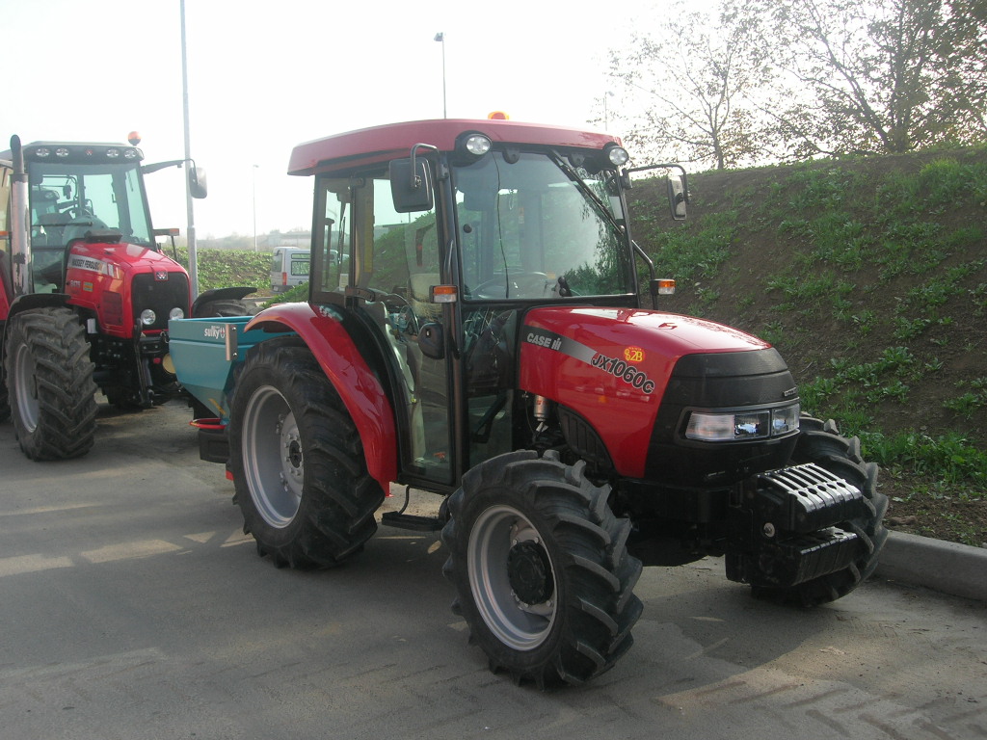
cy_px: 370
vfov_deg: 37.7
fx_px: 1083
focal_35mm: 38
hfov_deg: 49.0
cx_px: 494
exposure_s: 1/204
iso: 64
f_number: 4.8
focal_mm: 7.8
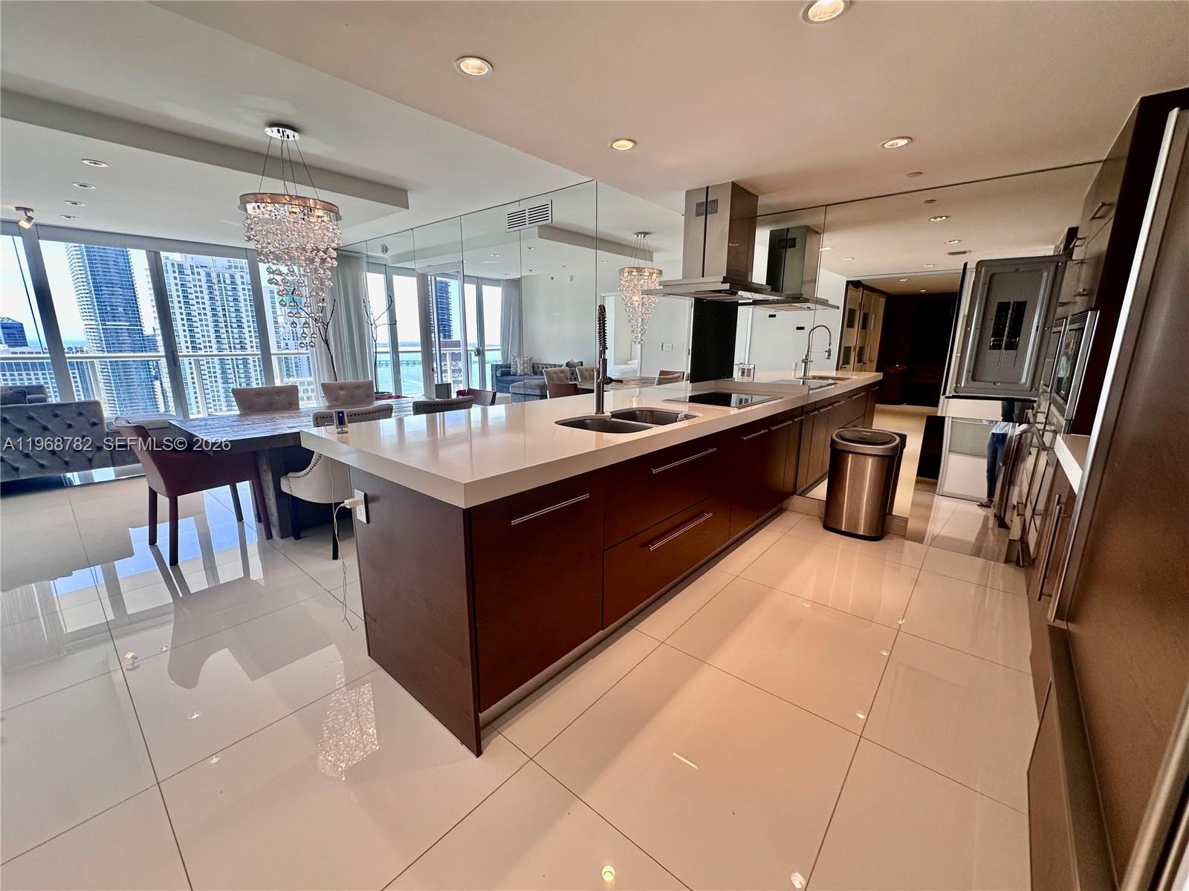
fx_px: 481
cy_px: 446
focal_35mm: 14
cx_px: 594
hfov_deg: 102.1
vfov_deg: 85.7
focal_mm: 2.22
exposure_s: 1/120
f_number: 2.2
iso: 64
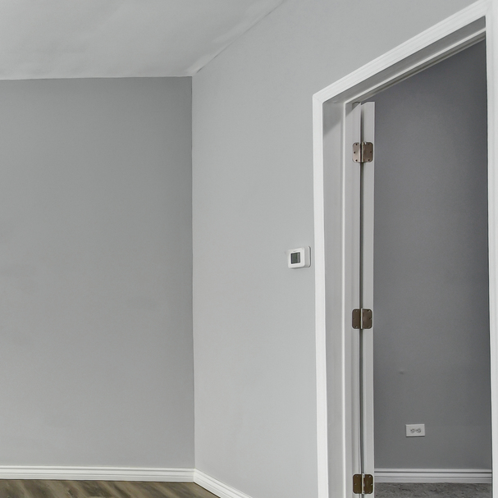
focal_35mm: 34
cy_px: 319
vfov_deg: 47.9
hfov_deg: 36.1
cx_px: -117
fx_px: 553
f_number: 3.5
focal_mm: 10
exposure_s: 1/80
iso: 200
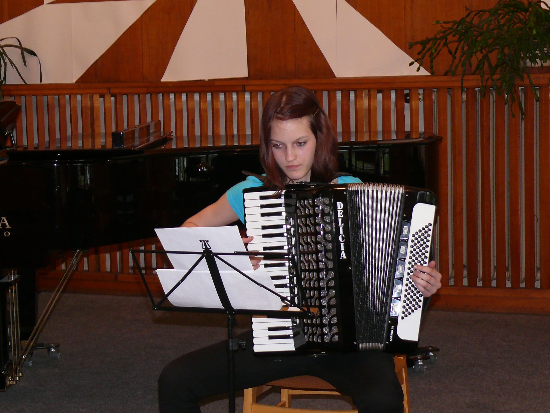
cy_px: 206
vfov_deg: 18.0
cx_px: 275
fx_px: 1303
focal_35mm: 82
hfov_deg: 23.8
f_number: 3.2
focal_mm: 12
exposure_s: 1/30
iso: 200
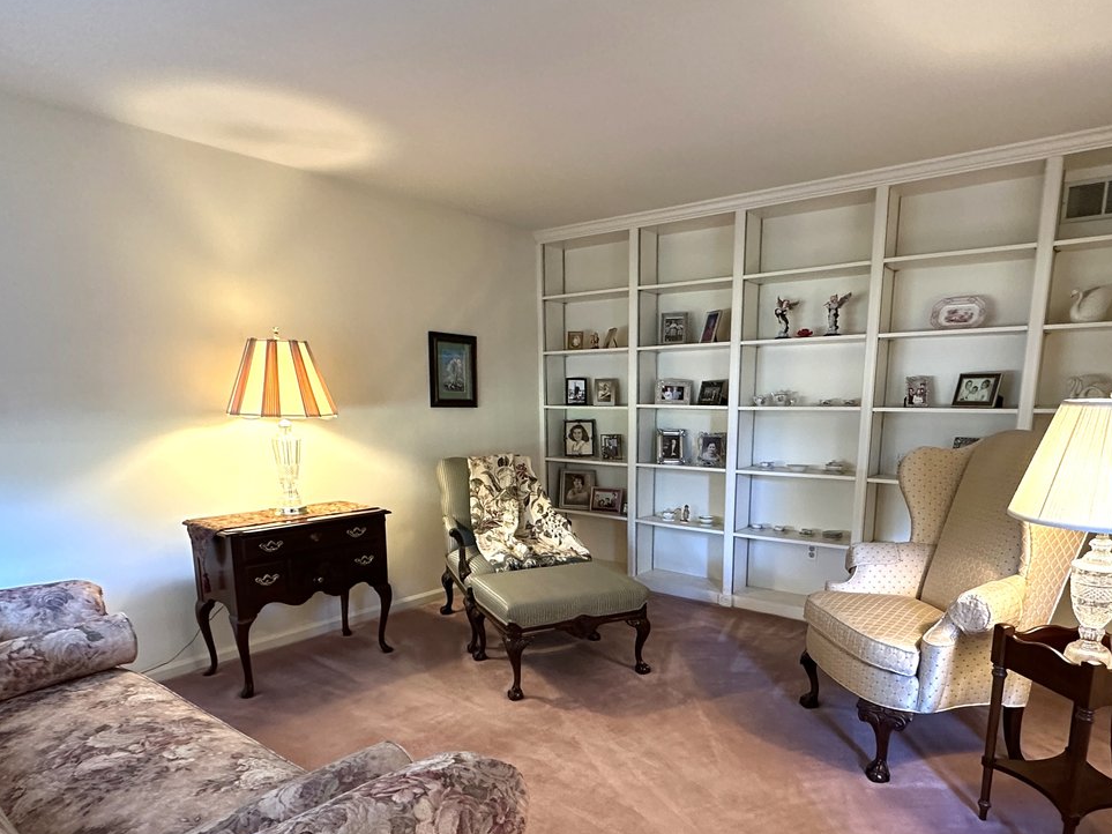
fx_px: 707
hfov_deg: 76.3
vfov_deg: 60.0
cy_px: 539
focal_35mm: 22
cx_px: 595
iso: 500
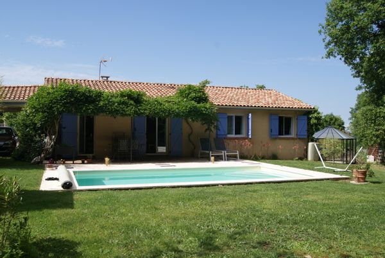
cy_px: 129
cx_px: 192
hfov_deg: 57.2
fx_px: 353
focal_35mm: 33
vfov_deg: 40.1
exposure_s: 1/160
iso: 100
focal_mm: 22
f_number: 10
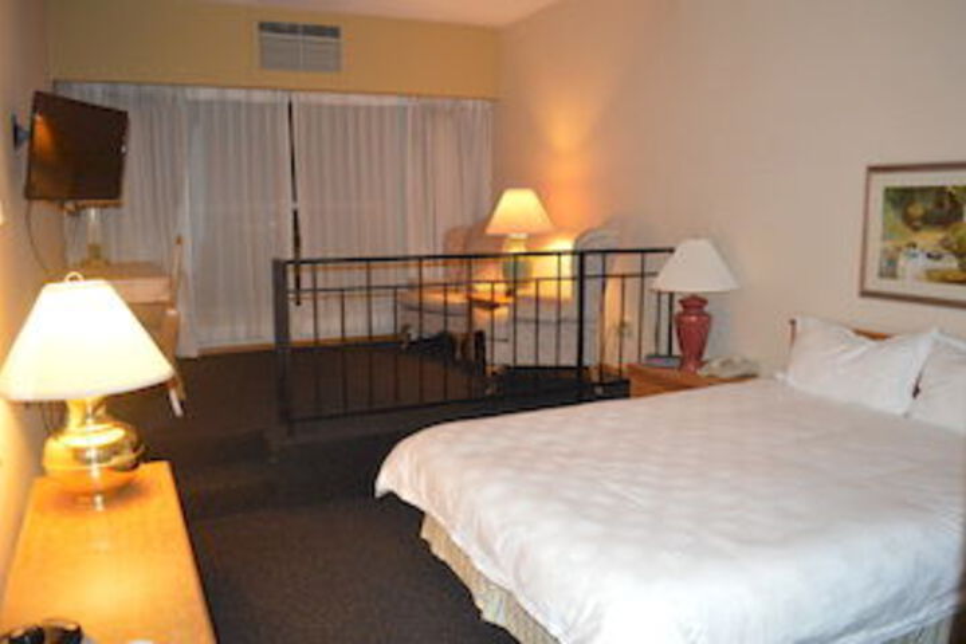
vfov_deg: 47.9
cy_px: 322
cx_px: 483
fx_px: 724
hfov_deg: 67.4
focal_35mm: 27
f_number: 3.5
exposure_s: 1/60
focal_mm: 18
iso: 2500
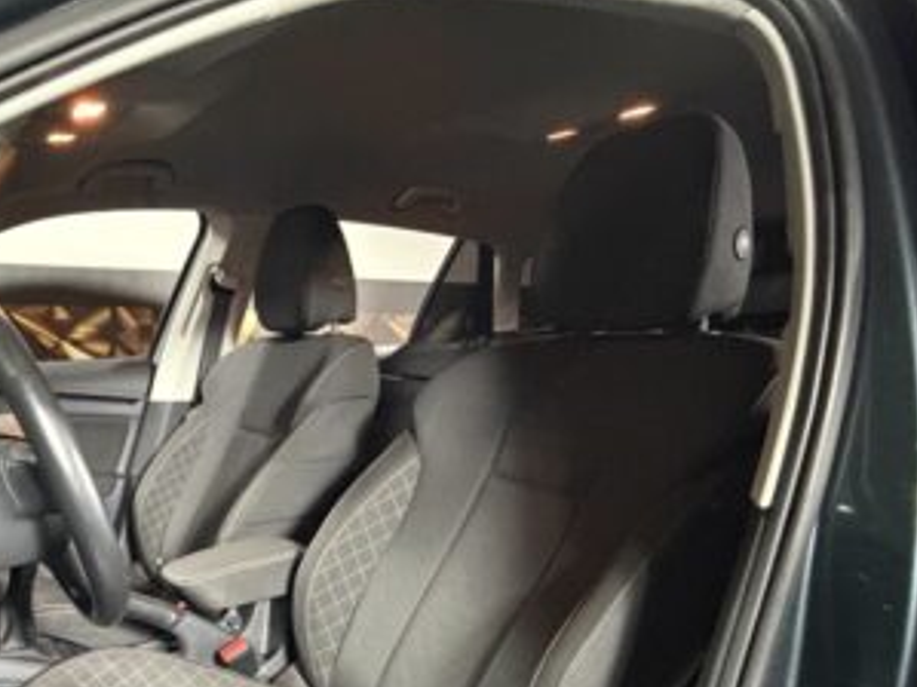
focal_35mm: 29
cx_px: 117
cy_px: 529
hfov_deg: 54.8
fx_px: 768
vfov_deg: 46.2
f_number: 2.2
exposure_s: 1/33
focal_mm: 2.22
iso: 1000
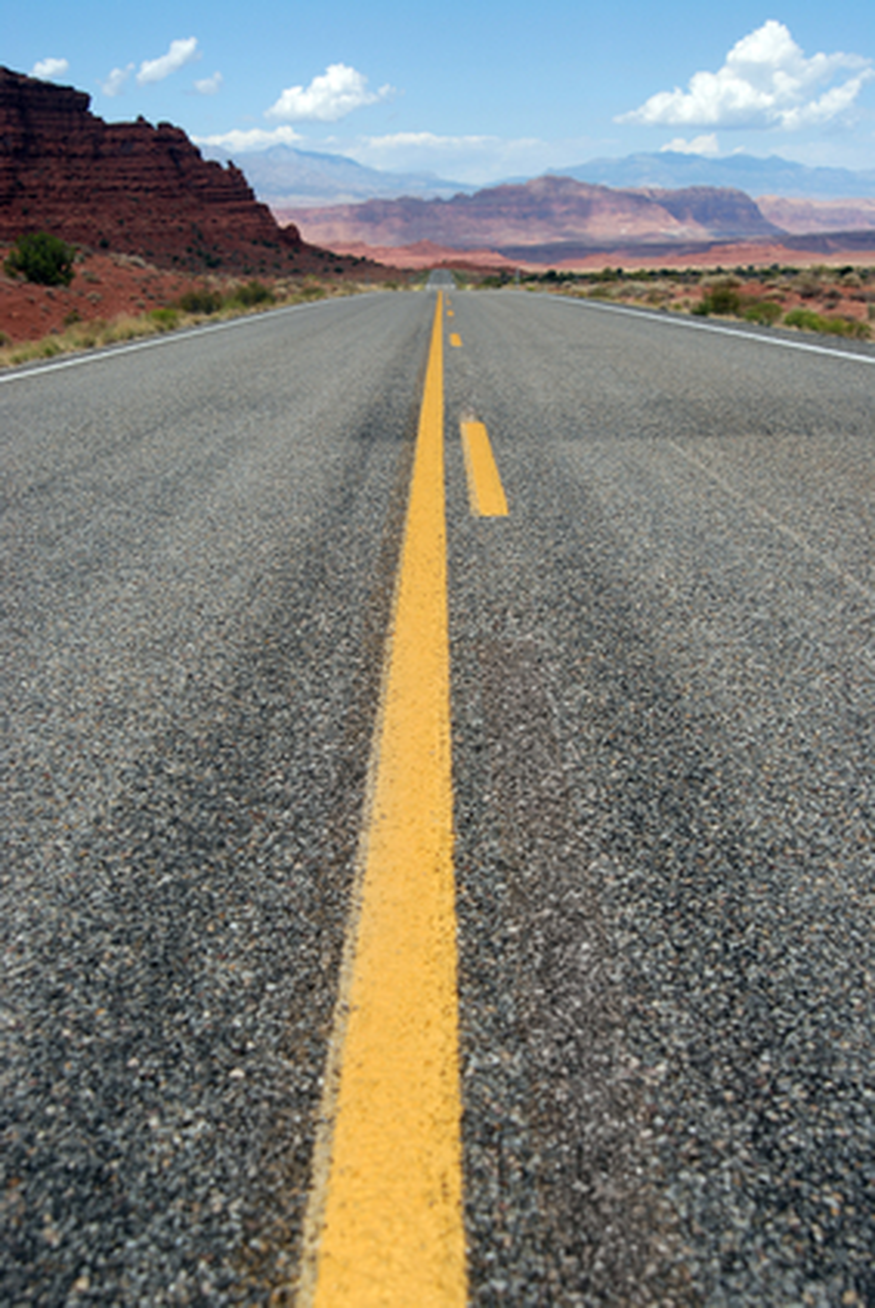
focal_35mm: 42
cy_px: 654
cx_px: 438
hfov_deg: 32.0
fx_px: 1527
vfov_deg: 46.4
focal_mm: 28
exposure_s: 1/800
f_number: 5
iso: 100
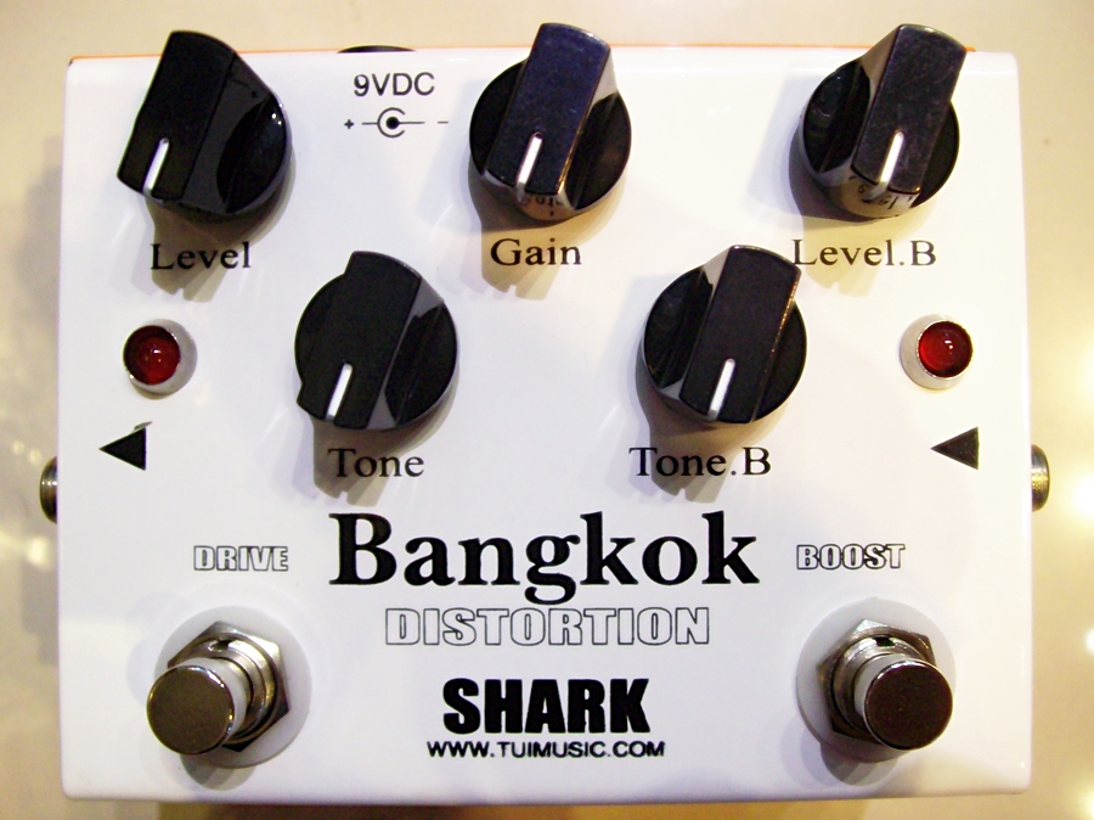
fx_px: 1137
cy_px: 410
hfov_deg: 51.4
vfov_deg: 39.6
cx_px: 547
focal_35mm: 36
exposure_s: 1/8
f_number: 2.7
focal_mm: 6
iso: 186
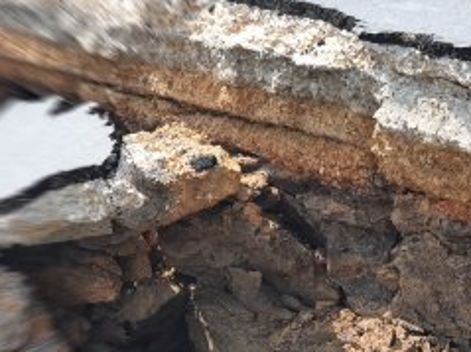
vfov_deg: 11.1
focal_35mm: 133
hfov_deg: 14.8
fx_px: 1809
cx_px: 329
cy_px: 227
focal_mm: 6
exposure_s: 1/438
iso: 40
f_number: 2.1
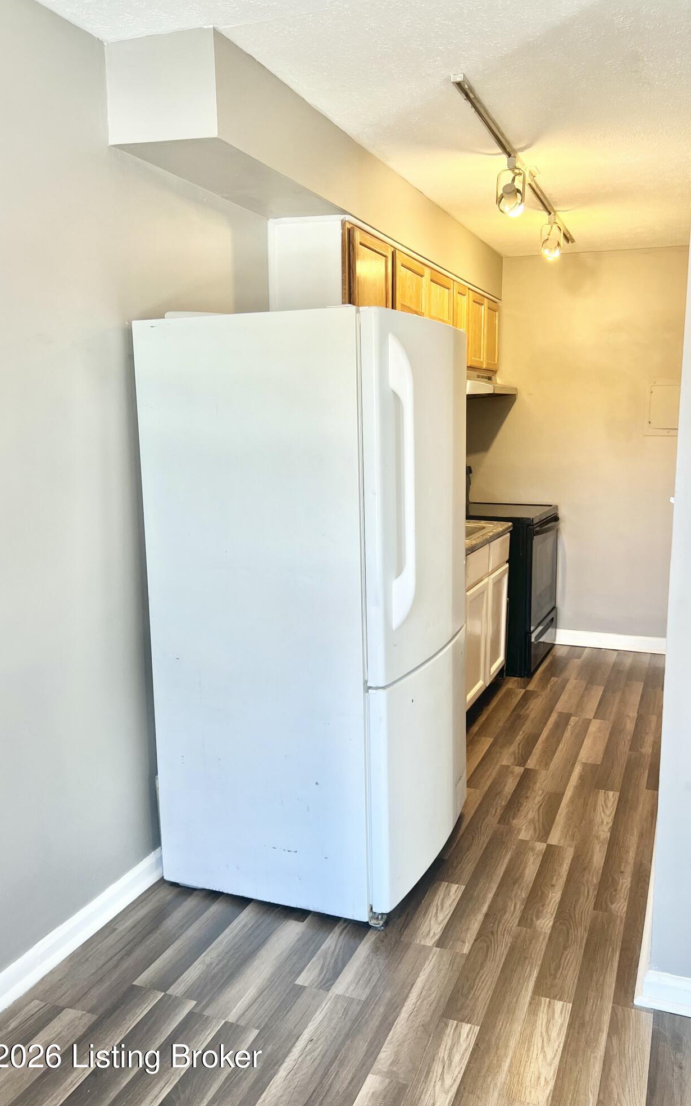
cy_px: 546
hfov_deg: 44.4
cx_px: 387
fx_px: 844
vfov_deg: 66.5
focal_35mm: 28
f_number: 1.5
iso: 80
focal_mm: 5.7
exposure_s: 1/120
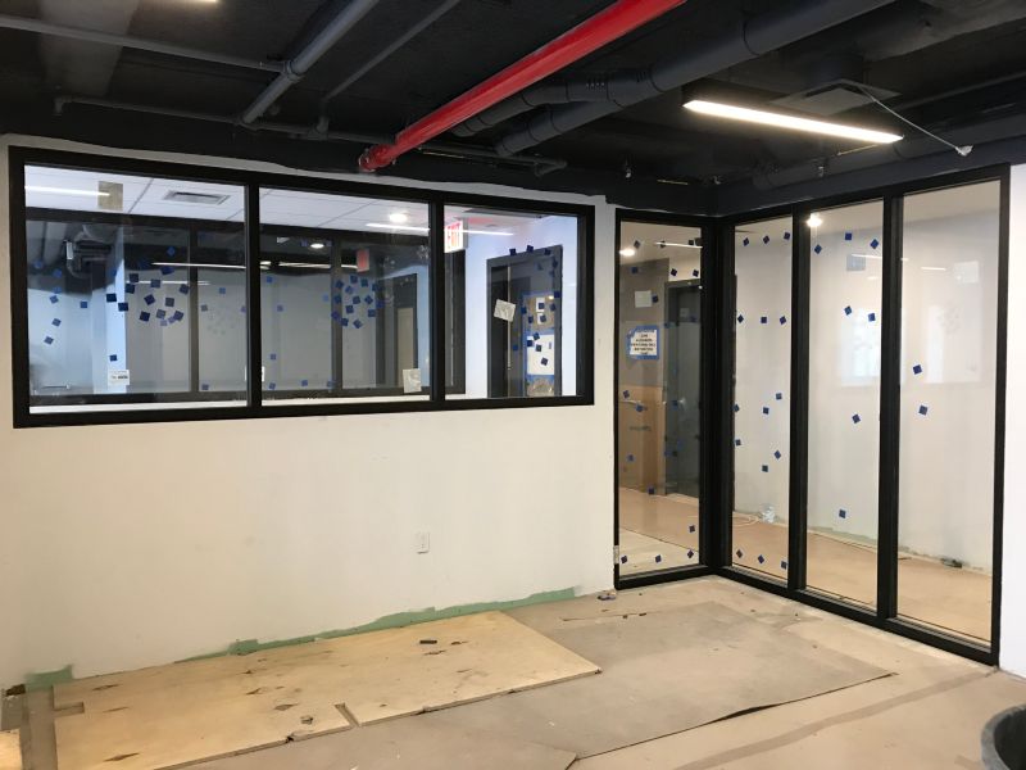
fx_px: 830
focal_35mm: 28
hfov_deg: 63.4
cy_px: 385
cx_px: 513
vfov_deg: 49.7
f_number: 1.8
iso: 50
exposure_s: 1/15
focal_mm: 3.99
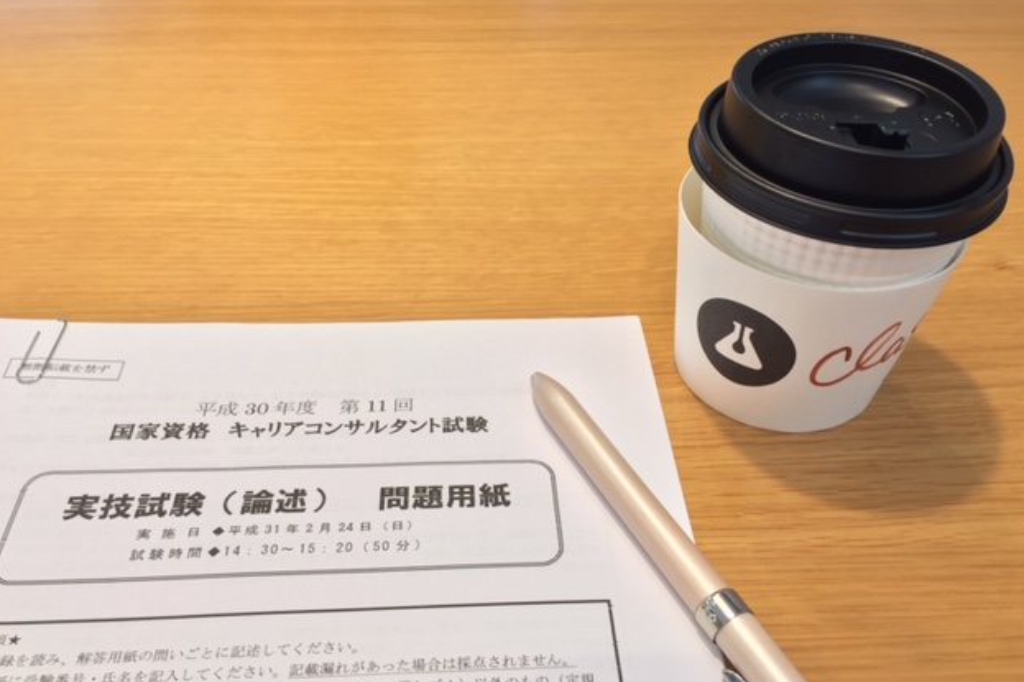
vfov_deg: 42.3
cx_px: 510
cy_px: 376
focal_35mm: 31
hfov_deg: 60.3
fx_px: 881
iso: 40
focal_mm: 4.15
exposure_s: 1/30
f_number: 2.2
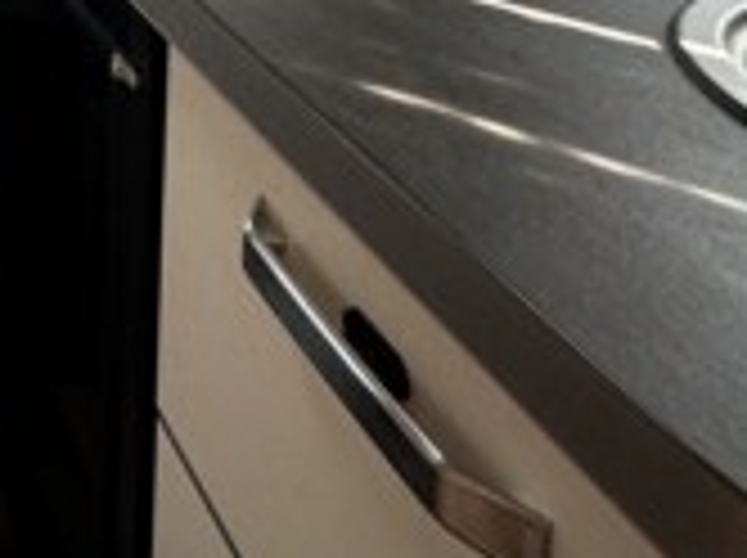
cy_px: -396
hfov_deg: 26.6
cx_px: -346
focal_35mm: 54
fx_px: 1164
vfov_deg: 20.6
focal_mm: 2.22
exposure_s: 1/99
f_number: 2.2
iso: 80
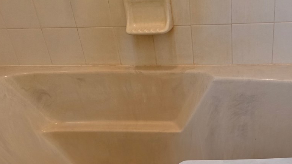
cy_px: 195
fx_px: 403
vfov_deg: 21.5
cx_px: 196
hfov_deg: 39.4
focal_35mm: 52
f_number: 1.7
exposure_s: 1/120
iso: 400
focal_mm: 6.3
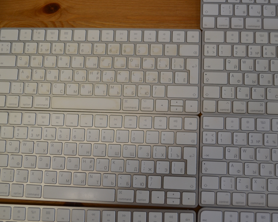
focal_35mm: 41
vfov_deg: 36.5
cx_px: 149
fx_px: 337
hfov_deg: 44.8
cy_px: 112
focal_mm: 24
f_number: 4.2
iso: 400
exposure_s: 1/80
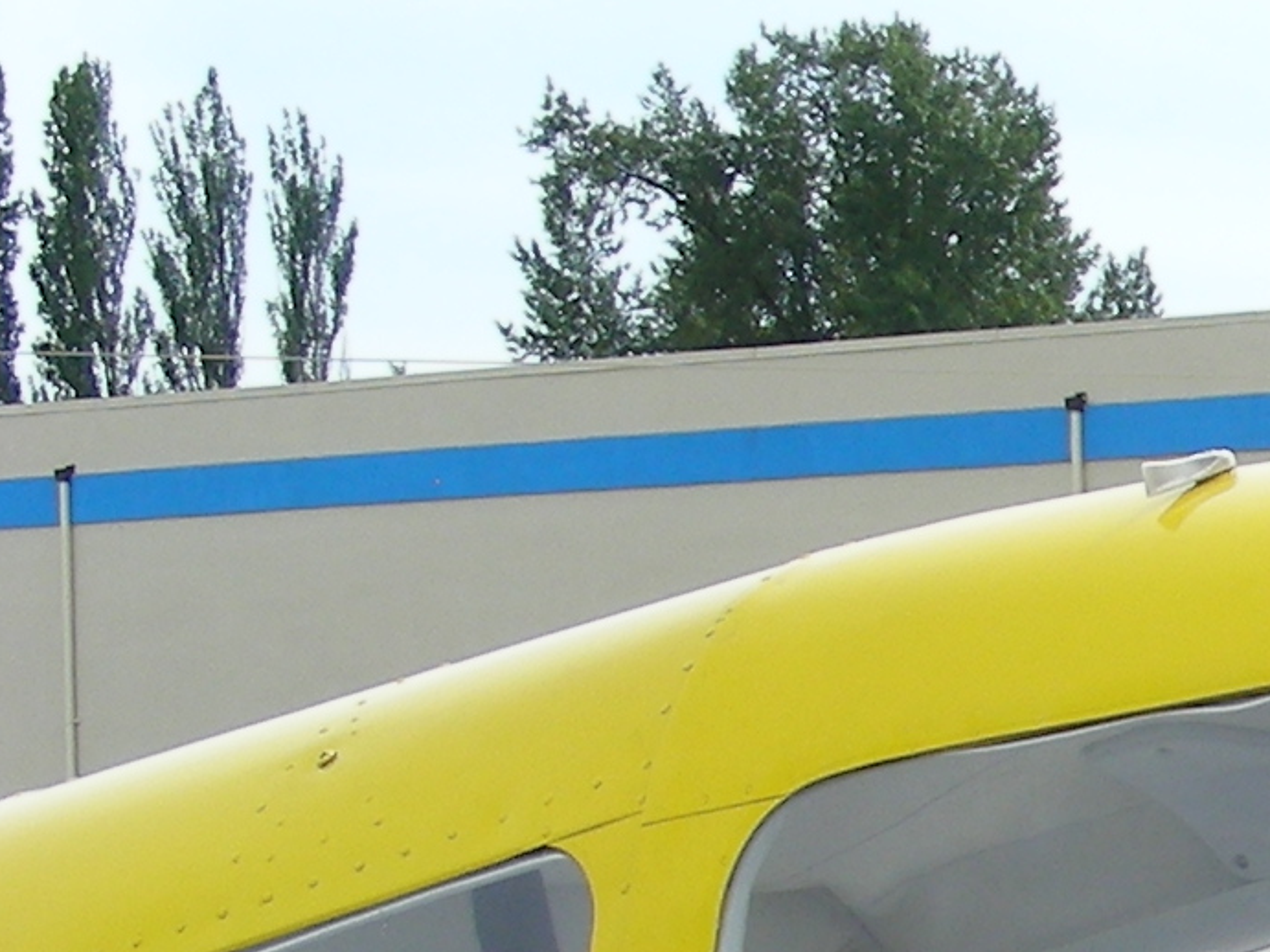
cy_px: 1217
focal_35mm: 216
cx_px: 2553
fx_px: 7923
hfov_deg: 8.7
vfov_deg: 6.8
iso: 50
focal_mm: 8.8
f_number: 4
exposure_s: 1/313
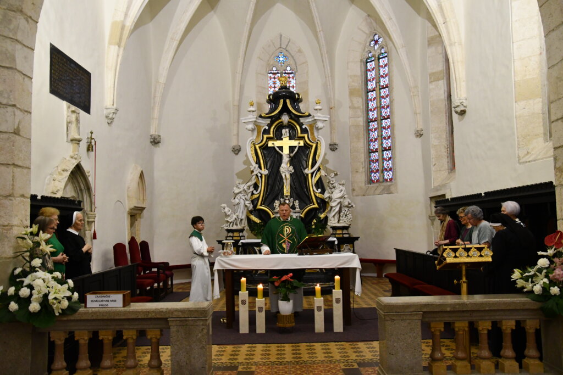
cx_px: 282
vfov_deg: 42.3
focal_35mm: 31
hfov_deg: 60.3
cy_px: 188
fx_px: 485
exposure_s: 1/100
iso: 2500
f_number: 5
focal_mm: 21
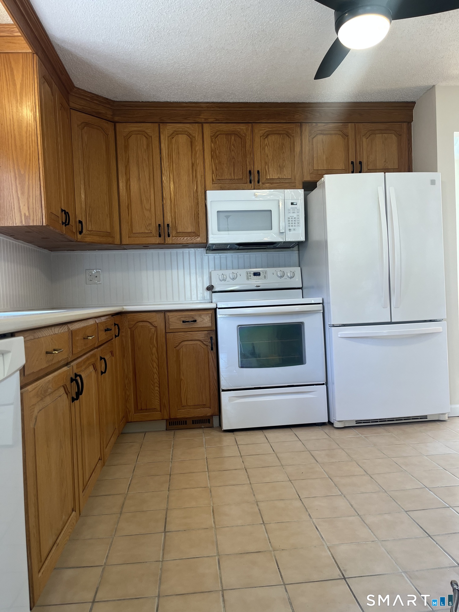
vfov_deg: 67.3
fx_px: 460
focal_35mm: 26
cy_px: 306
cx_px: 230
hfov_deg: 53.1
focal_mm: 5.1
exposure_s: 1/60
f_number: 1.6
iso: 64
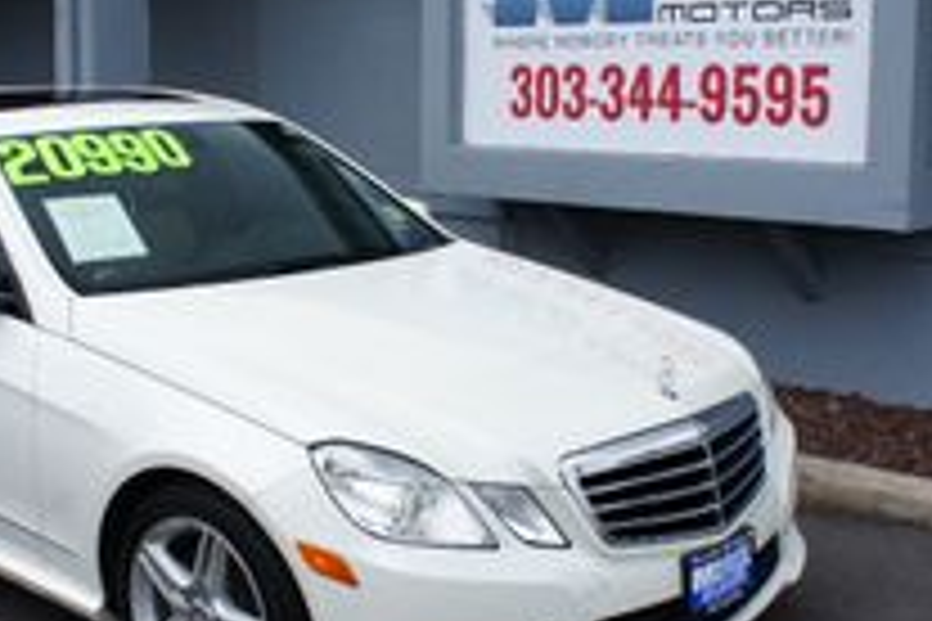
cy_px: 342
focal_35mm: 55
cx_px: 410
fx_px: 1423
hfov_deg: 36.2
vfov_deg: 24.6
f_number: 11
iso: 200
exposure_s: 1/160
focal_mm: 19
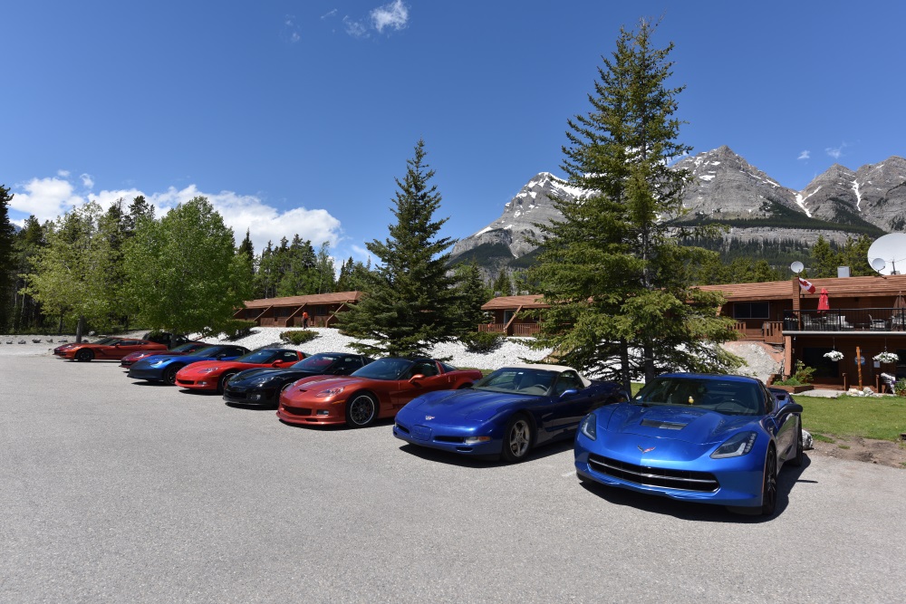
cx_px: 453
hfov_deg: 84.0
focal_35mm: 20
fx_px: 503
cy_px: 302
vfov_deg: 61.9
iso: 100
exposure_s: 1/500
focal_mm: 20
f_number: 7.1
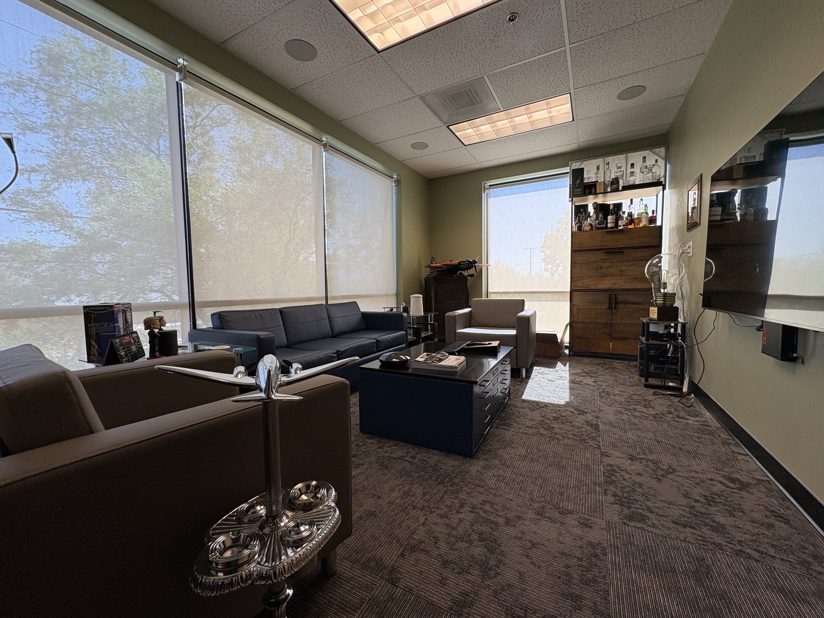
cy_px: 309
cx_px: 412
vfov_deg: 85.7
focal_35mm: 14
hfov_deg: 102.1
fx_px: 333
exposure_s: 1/99
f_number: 2.2
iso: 100
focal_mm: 2.22
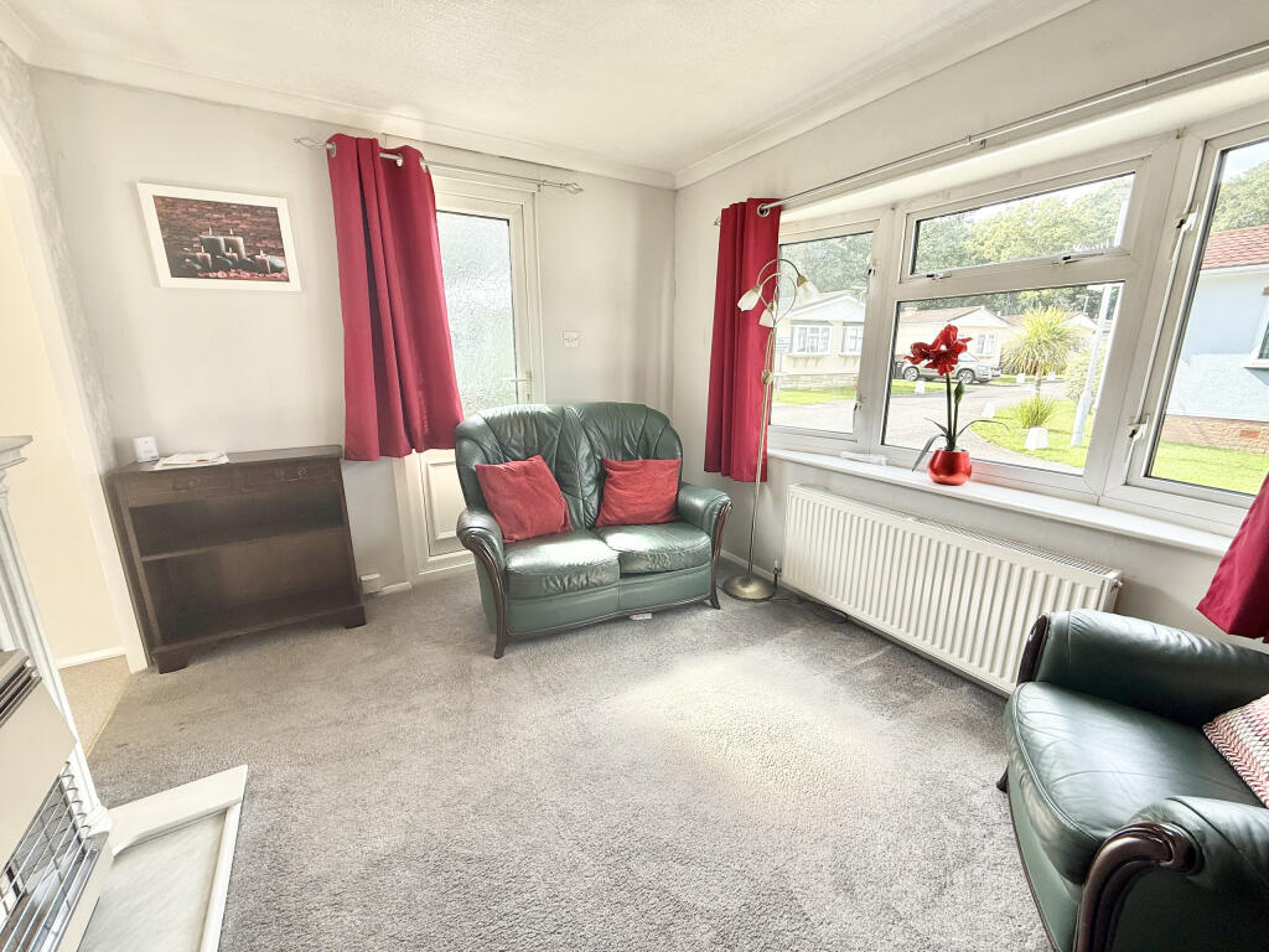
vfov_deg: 85.7
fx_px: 513
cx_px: 634
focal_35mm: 14
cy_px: 476
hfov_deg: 102.1
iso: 64
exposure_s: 1/194
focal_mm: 2.22
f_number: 2.2
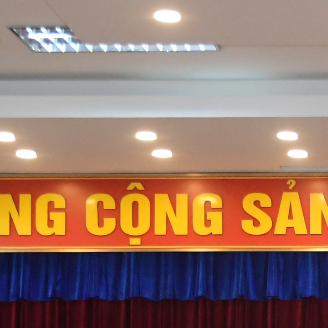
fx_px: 1932
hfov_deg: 9.3
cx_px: 577
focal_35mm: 180
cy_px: 556
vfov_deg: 9.3
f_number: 4.5
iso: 2500
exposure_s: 1/200
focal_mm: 27
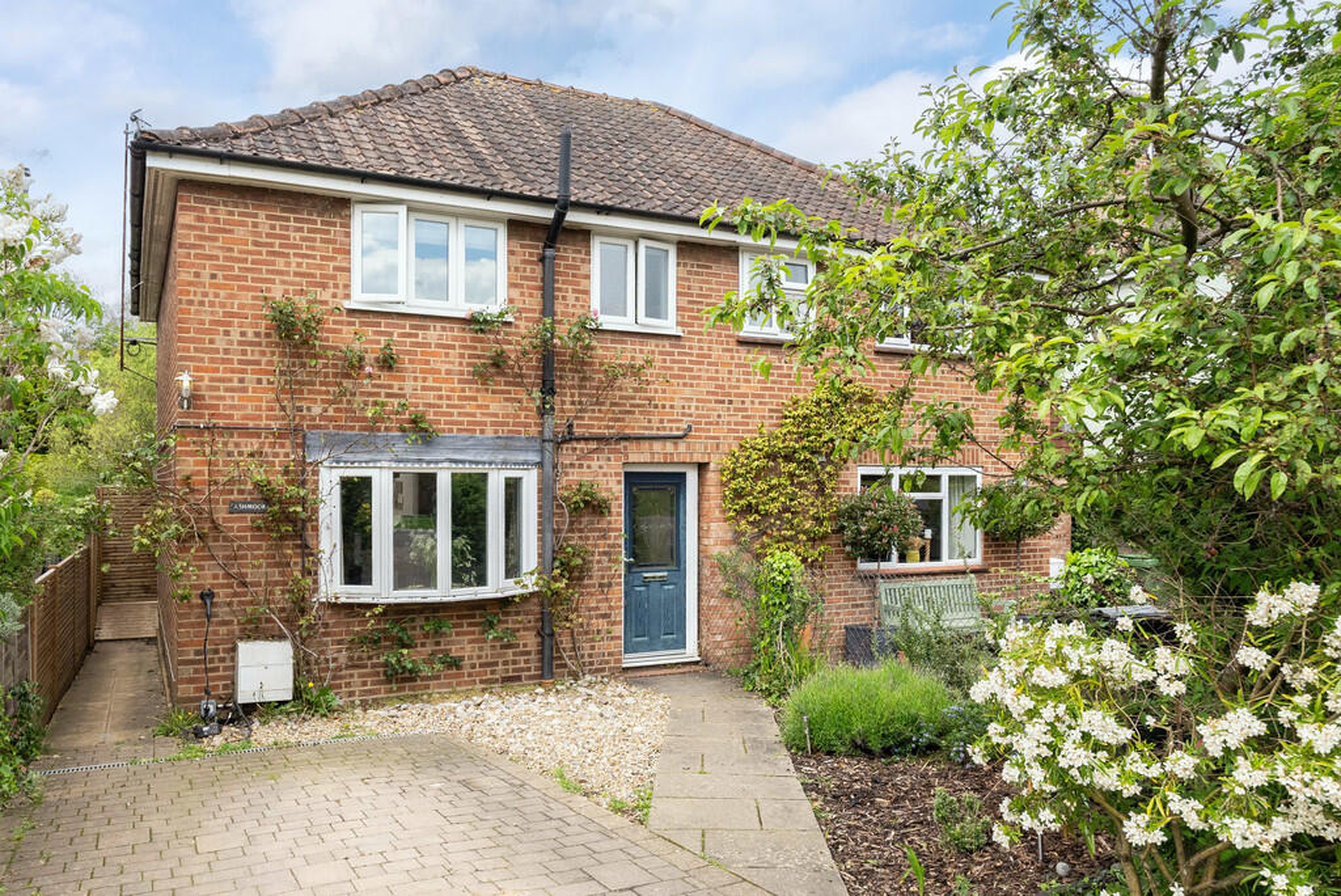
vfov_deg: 59.6
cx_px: 670
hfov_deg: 81.2
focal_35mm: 21
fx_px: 783
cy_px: 448
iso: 1250
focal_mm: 21
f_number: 7.1
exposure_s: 1/1250
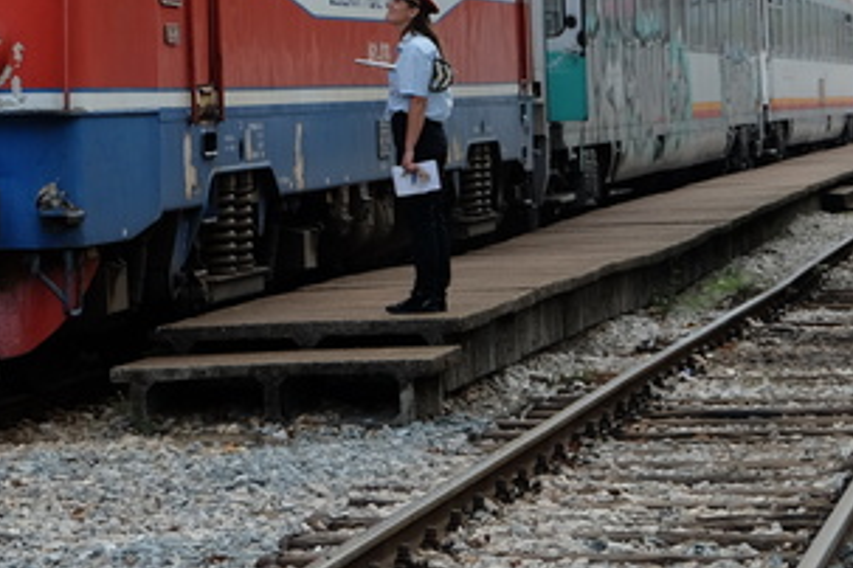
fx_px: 4146
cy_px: -37
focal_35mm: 175
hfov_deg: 11.6
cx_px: -39
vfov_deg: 7.8
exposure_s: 1/320
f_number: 5.6
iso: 200
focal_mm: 44.4
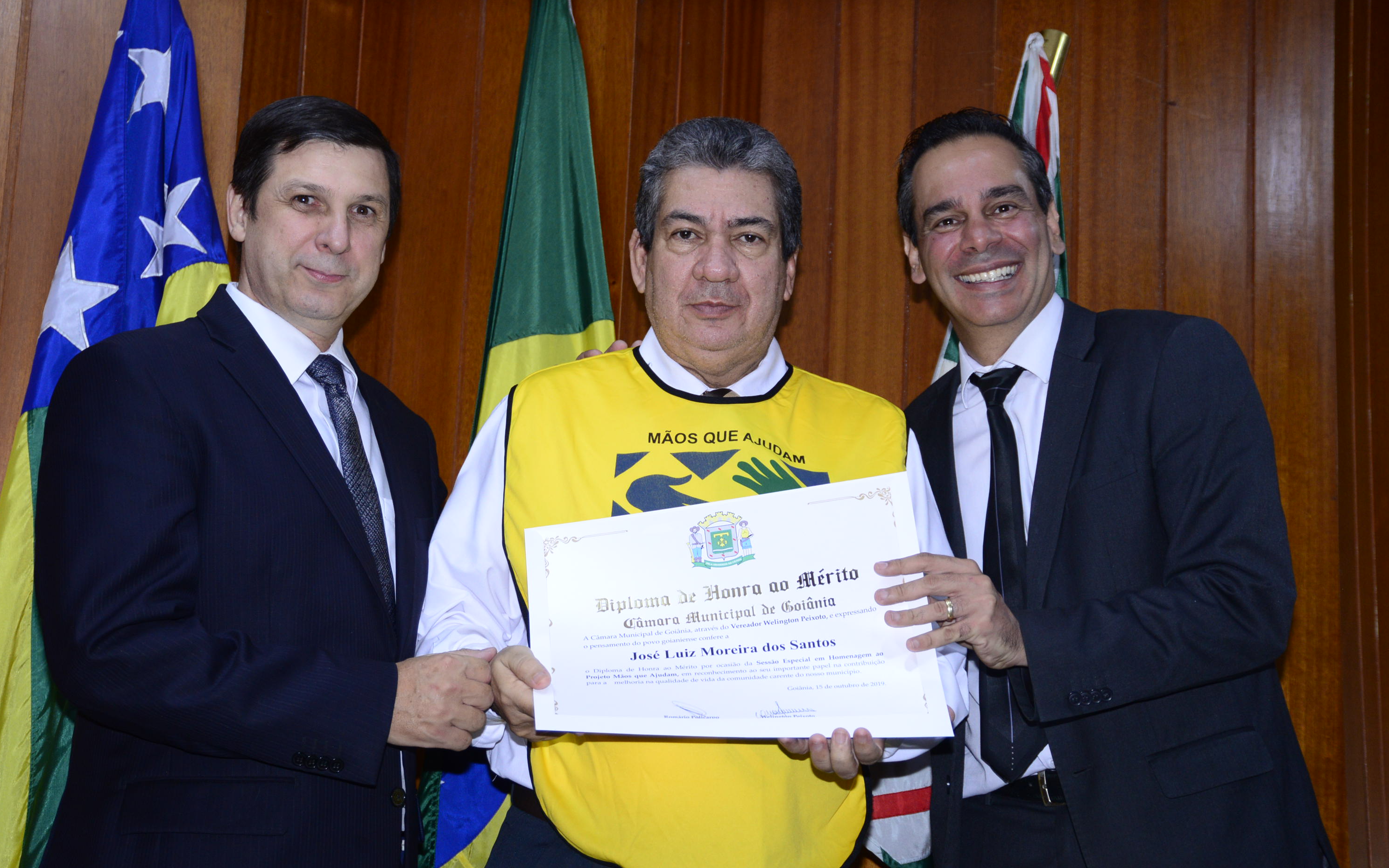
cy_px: 426
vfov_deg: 19.4
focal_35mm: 67
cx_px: 691
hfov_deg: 30.6
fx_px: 2537
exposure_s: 1/100
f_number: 5
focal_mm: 65
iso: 1600
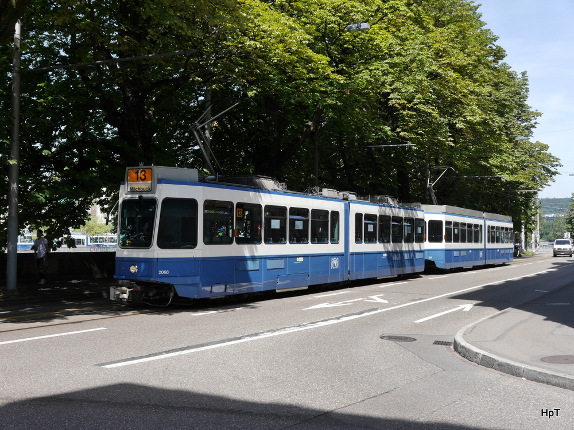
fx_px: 763
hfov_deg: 41.2
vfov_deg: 31.5
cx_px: 287
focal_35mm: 46
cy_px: 215
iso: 160
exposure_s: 1/250
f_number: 7.1
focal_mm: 23
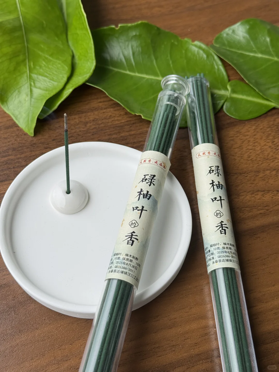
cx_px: 140
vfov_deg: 39.7
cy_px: 186
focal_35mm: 48
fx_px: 516
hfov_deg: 30.3
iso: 64
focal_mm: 6.76
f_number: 1.78
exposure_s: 1/1366
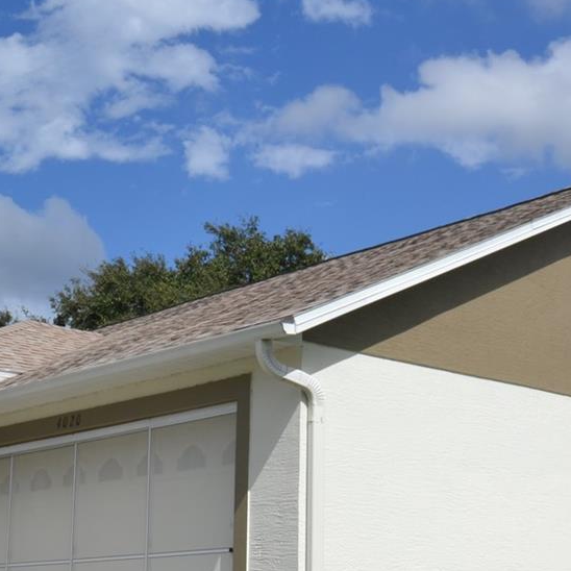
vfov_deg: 26.7
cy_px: 447
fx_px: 1180
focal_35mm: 63
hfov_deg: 26.7
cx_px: 463
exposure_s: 1/320
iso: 100
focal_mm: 17
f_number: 9
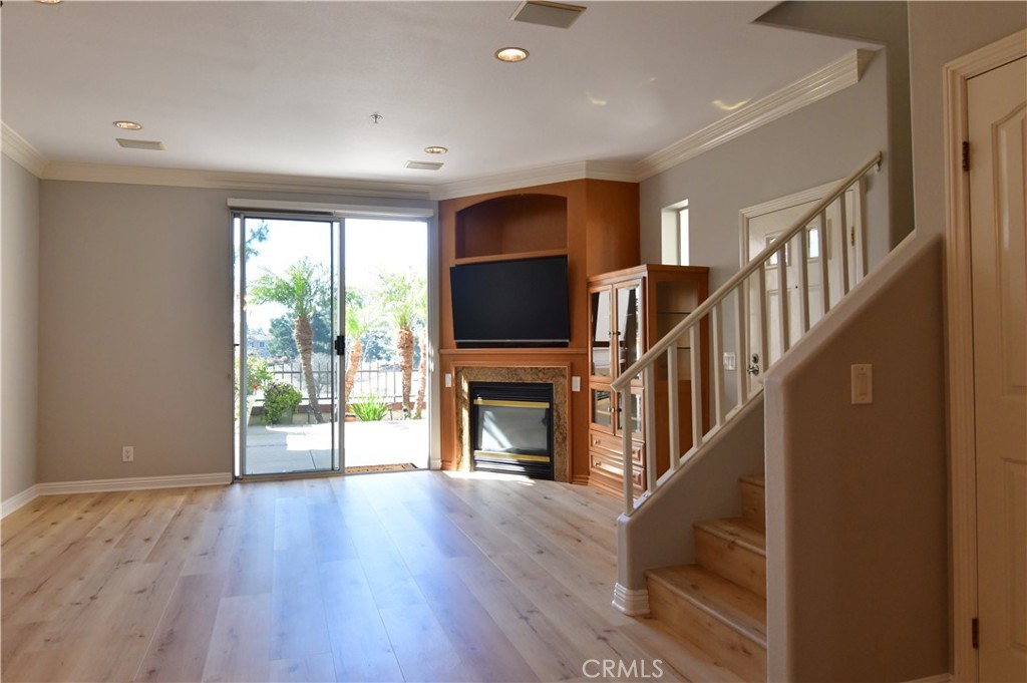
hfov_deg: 73.8
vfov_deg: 53.1
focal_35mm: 24
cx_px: 514
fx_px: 684
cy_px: 342
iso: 1000
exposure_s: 1/160
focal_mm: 16
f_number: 9
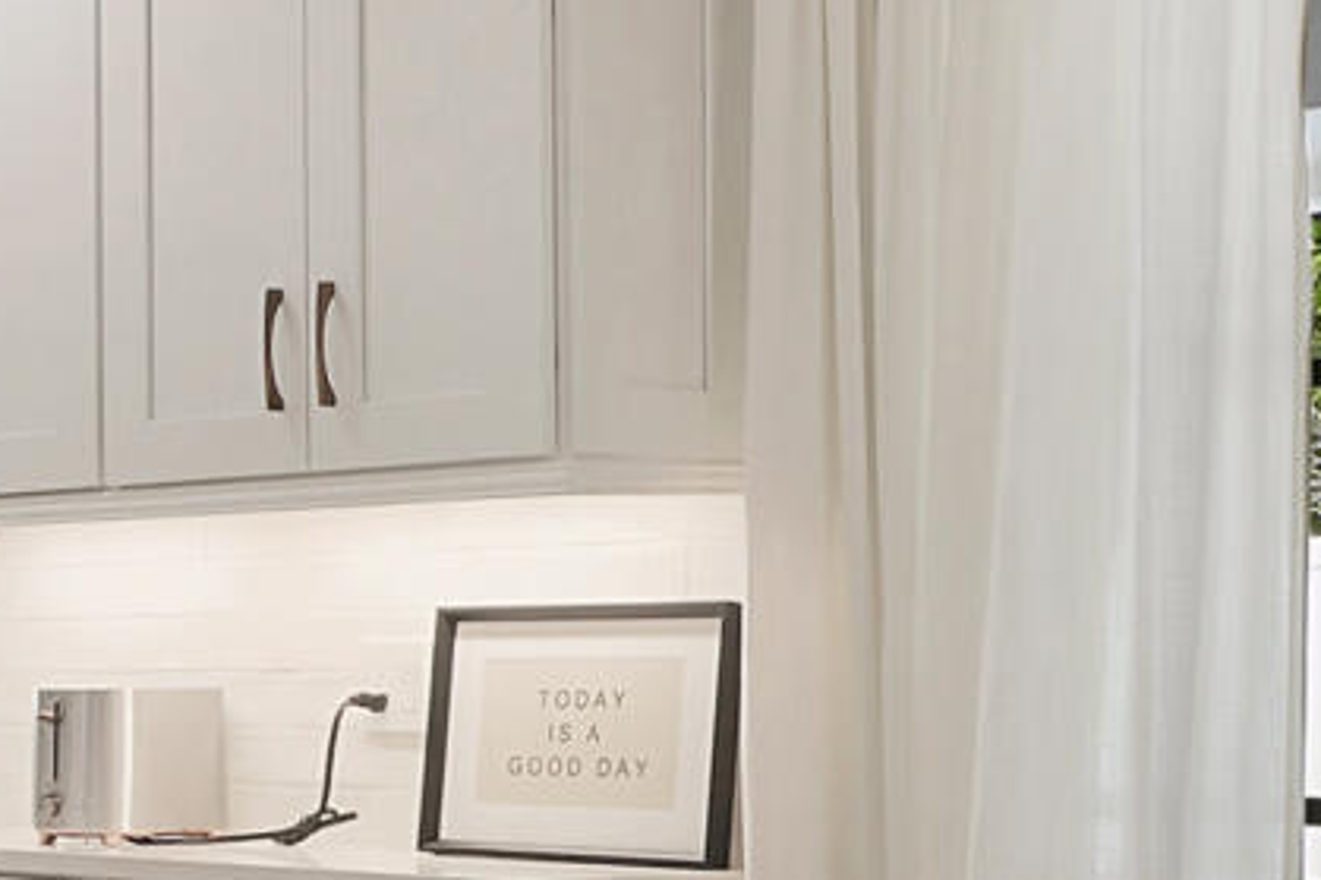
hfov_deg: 20.5
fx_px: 3154
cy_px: 416
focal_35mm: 86
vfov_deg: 15.9
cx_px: -612
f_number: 13
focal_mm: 12
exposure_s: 1/20
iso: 100
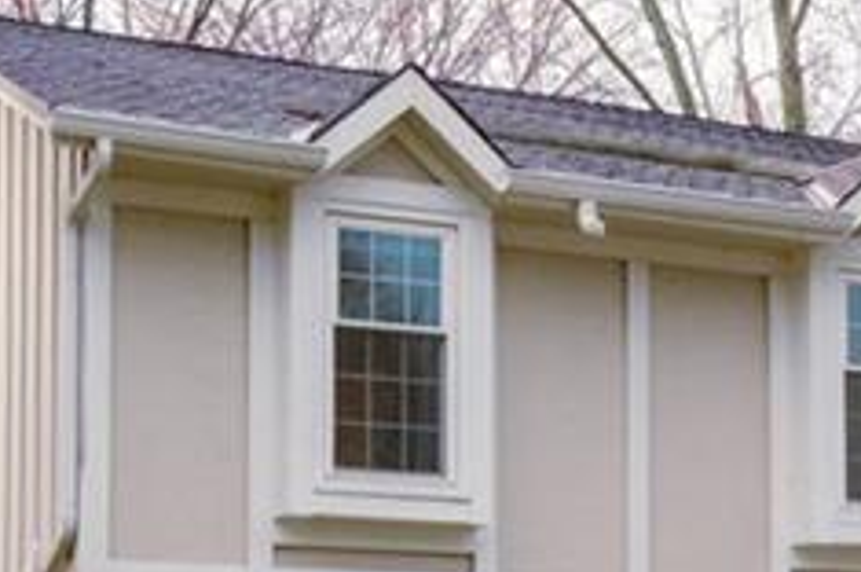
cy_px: 480
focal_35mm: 96
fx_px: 2293
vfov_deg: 14.1
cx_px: 722
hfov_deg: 20.9
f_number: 5.6
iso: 1600
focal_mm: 14.5
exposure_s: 1/100
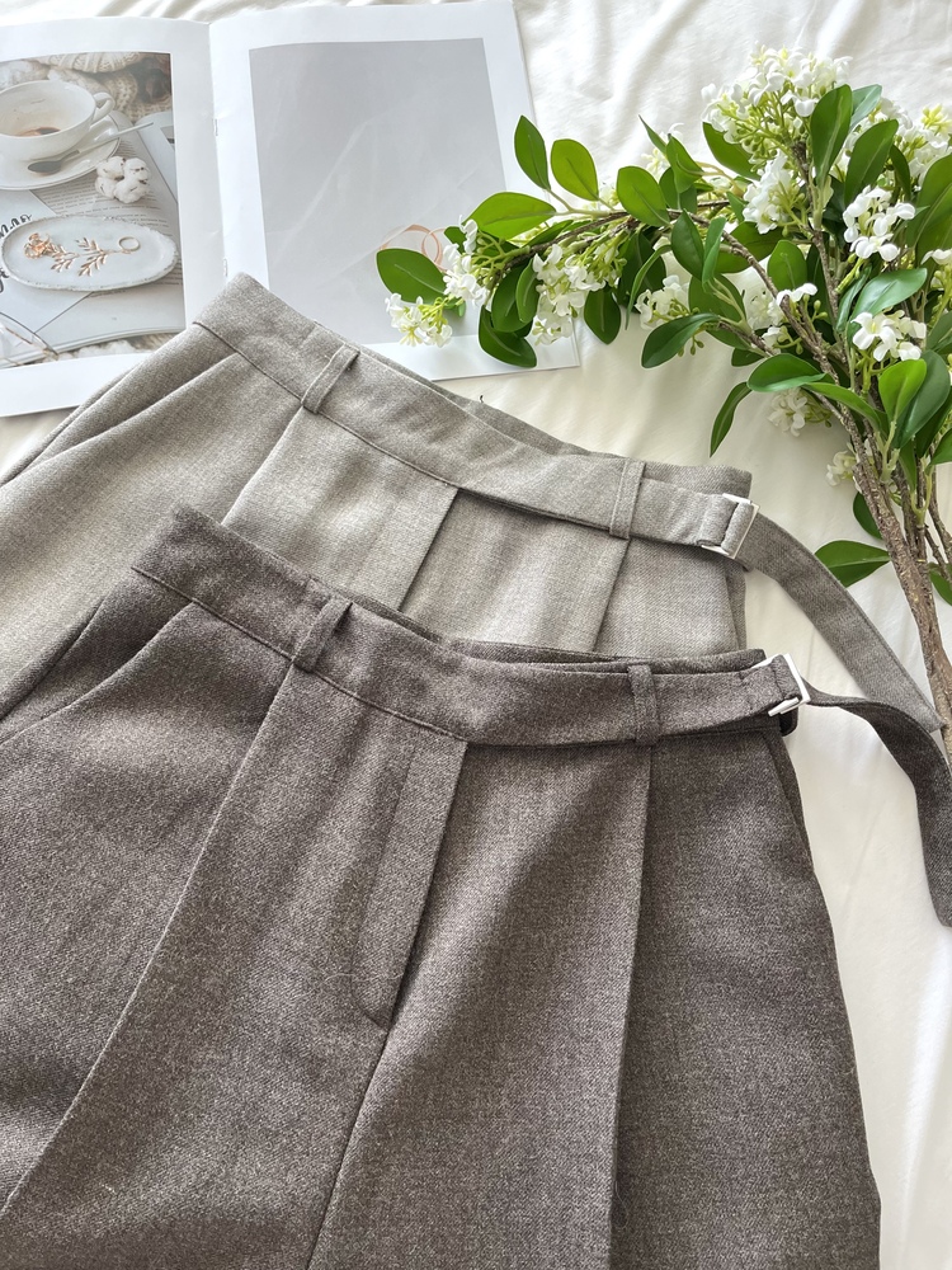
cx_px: 476
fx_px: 953
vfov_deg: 67.3
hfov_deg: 53.1
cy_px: 635
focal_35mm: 26
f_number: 1.6
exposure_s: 1/118
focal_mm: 5.1
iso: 125
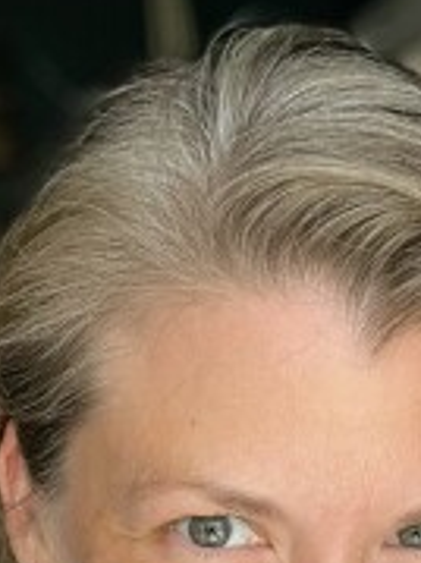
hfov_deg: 17.5
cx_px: 218
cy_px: 692
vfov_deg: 21.5
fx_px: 1364
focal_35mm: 84
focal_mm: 2.71
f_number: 2.2
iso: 125
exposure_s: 1/60
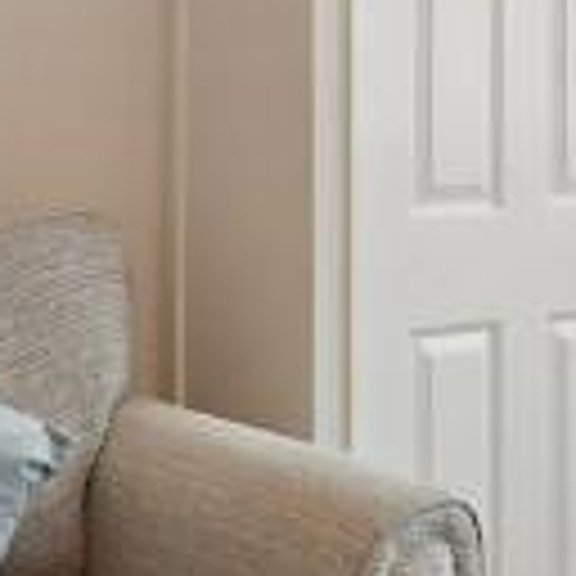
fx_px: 1788
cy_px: 38
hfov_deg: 18.3
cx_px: 302
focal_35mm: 95
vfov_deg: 18.0
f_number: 8
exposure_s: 1/5
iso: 400
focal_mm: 14
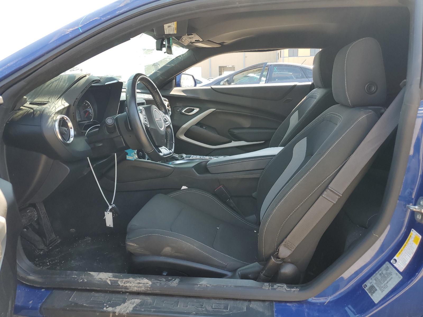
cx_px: 212
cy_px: 158
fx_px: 318
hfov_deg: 67.3
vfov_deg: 53.1
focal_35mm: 26
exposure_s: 1/345
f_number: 1.5
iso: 50
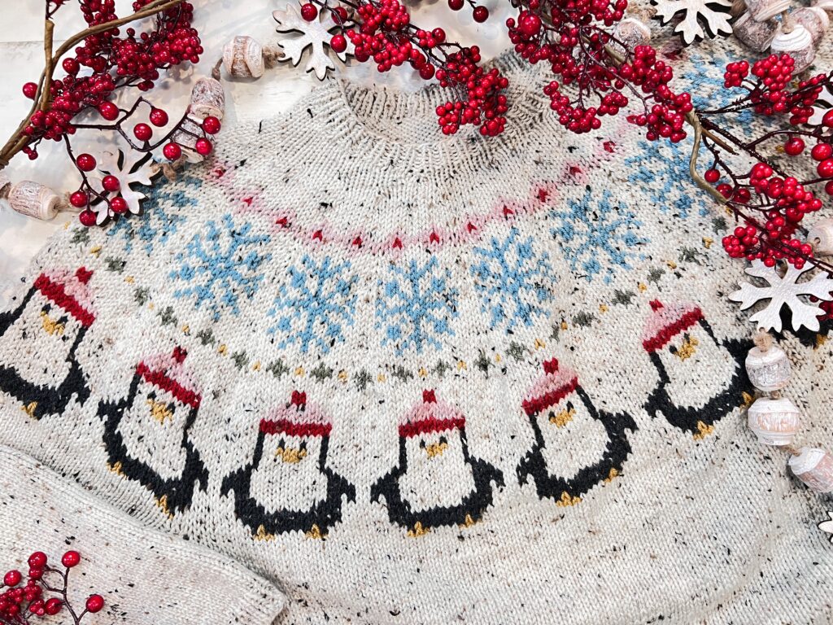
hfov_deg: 67.3
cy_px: 312
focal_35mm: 26
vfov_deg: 53.1
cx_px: 416
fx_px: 626
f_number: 1.5
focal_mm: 5.7
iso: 200
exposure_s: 1/60
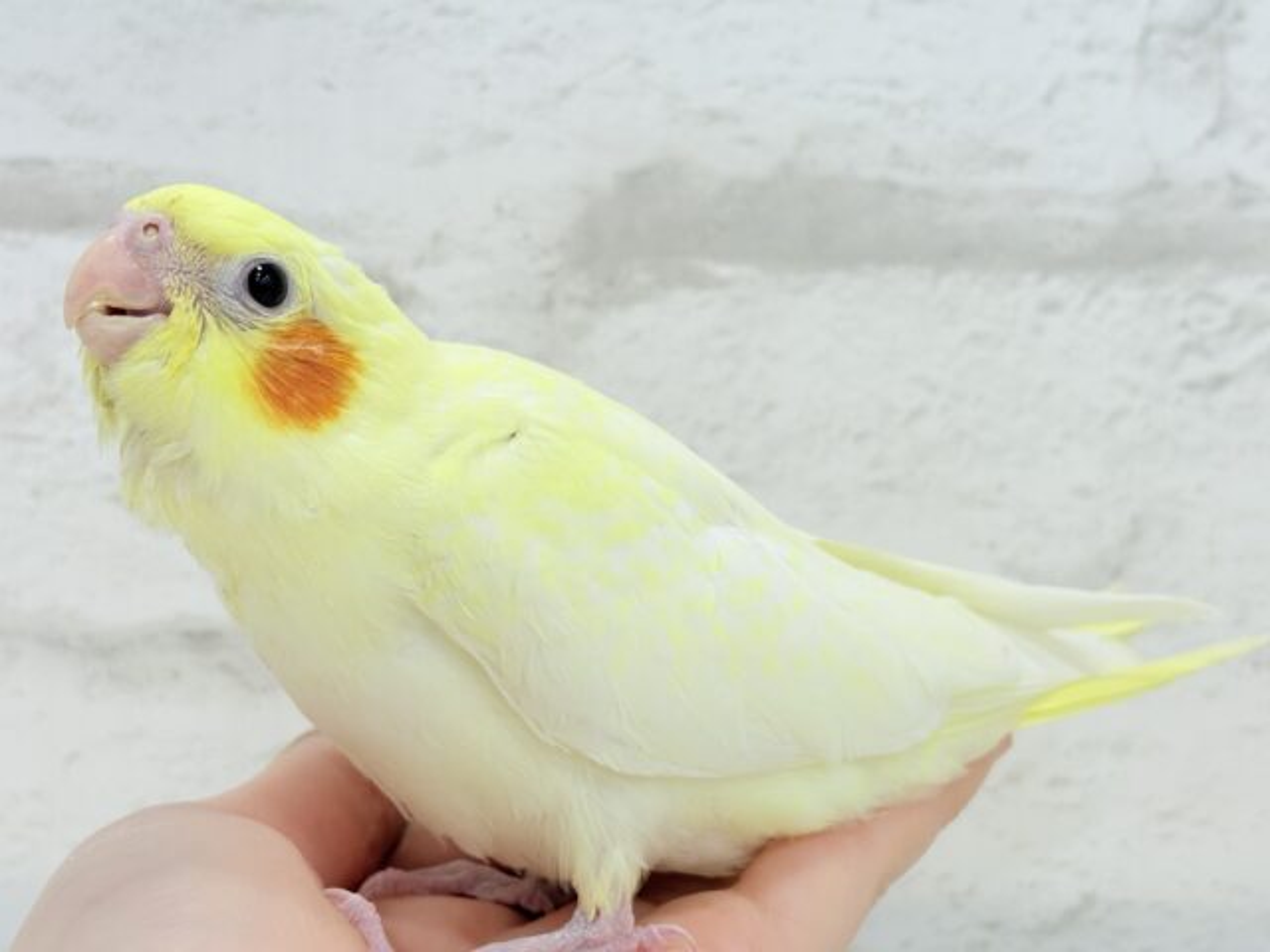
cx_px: 635
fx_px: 1908
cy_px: 476
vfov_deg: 28.0
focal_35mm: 52
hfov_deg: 36.8
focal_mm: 5.96
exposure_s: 1/100
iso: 50
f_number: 1.6
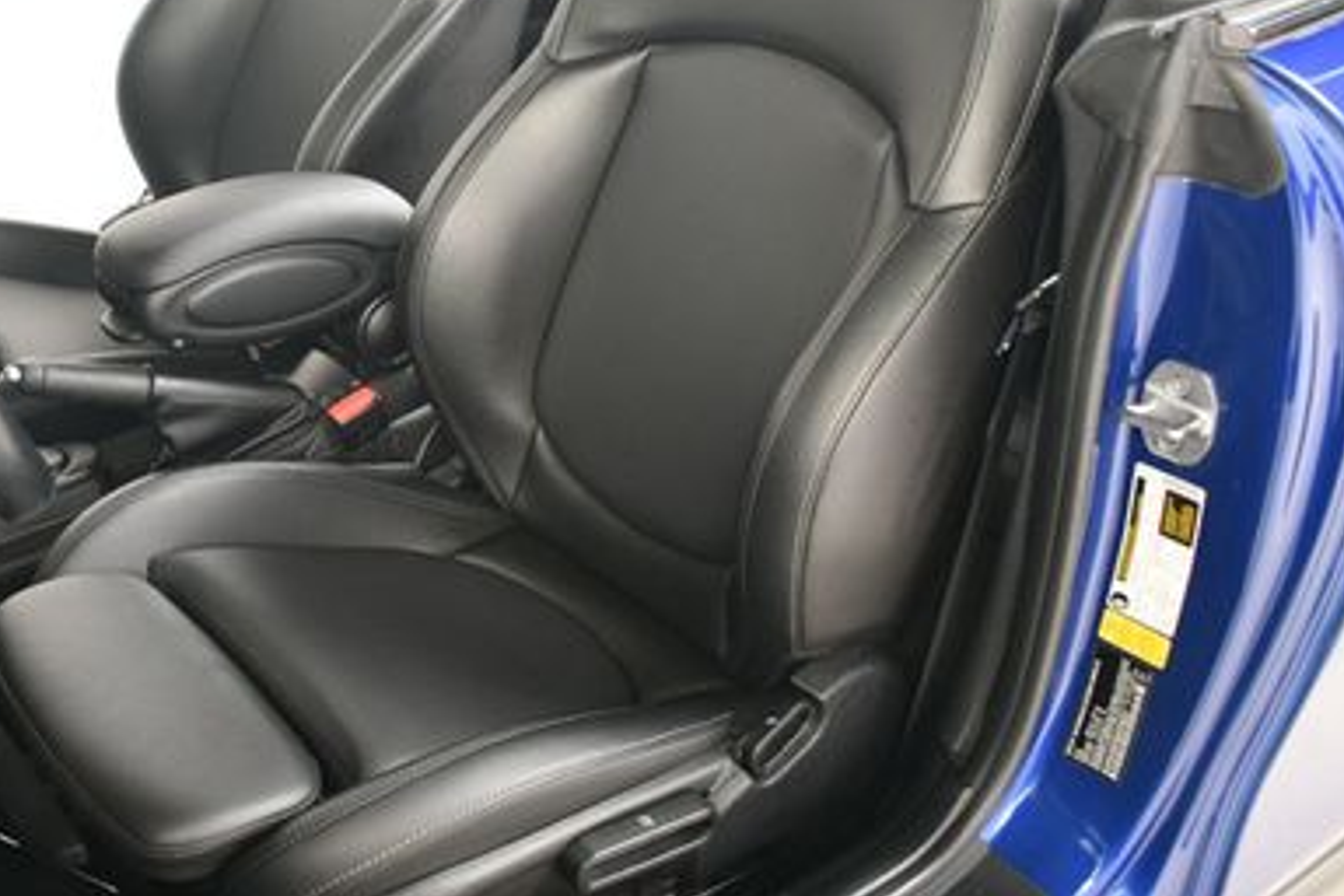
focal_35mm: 45
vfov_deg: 29.7
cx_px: 427
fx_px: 1680
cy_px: 301
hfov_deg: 42.9
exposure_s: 1/160
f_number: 3.5
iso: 100
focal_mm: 18
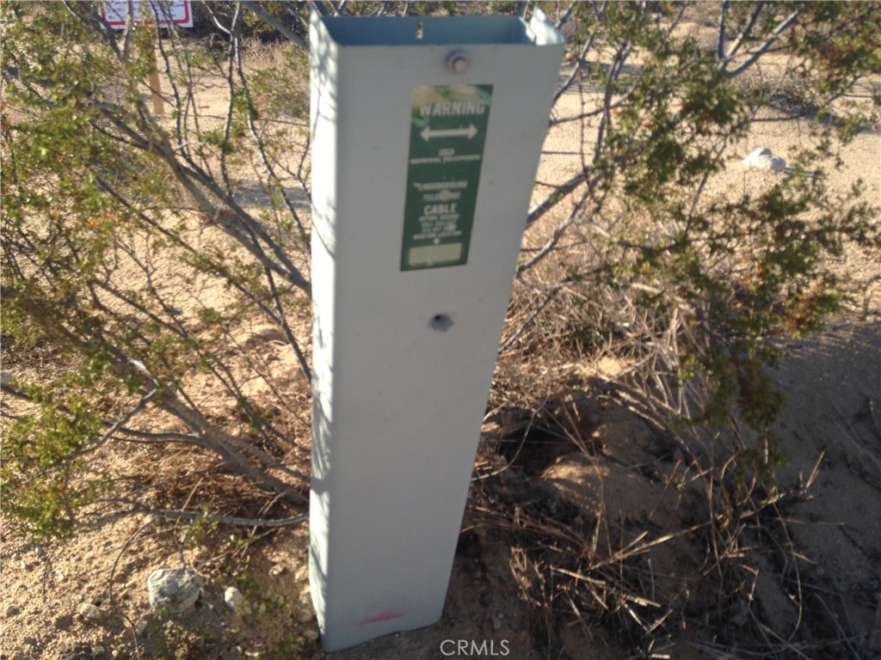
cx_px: 440
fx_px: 840
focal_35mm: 33
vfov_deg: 42.9
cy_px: 330
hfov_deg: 55.4
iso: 50
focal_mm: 4.12
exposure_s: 1/951
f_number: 2.4
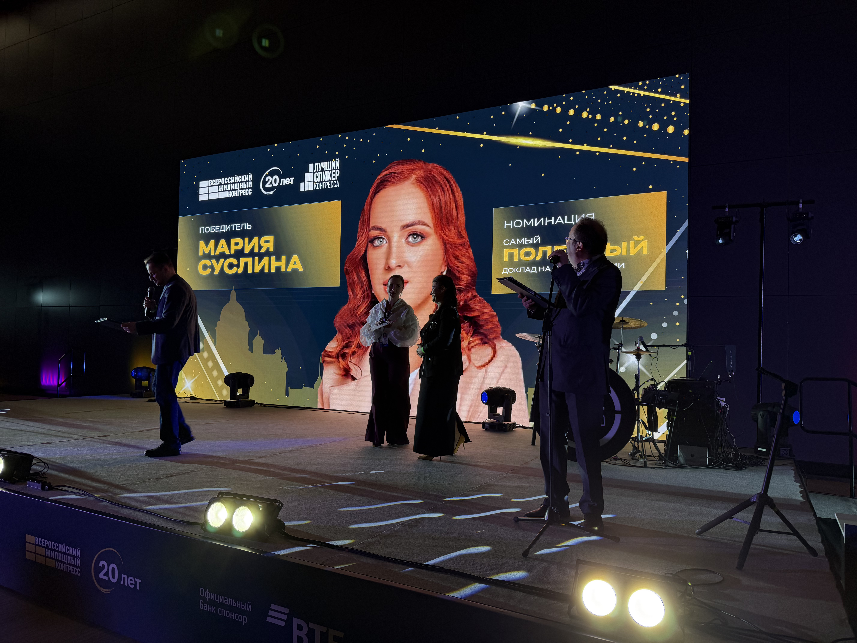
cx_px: 428
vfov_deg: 56.8
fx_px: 594
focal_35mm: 24
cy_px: 322
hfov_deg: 71.6
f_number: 1.78
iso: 80
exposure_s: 1/121
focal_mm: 6.76
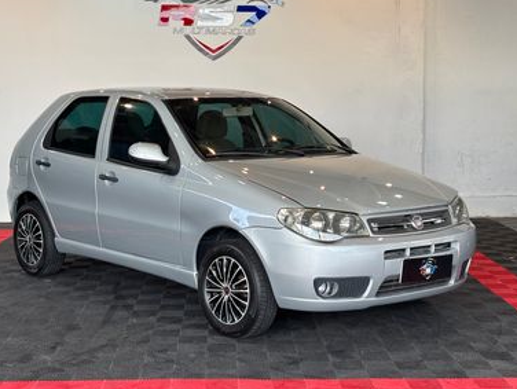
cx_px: 231
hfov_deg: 29.8
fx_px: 972
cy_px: 187
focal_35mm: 65
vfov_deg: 22.6
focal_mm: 5.96
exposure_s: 1/194
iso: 32
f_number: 1.6
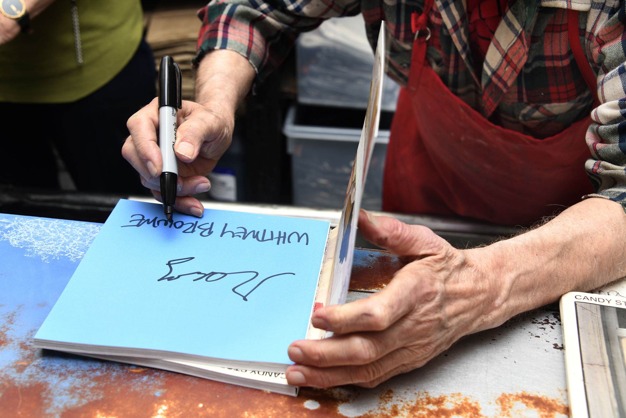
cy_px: 209
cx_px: 313
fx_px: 956
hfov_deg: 36.2
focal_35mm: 55
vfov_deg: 24.6
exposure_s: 1/80
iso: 400
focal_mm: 55
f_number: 5.6
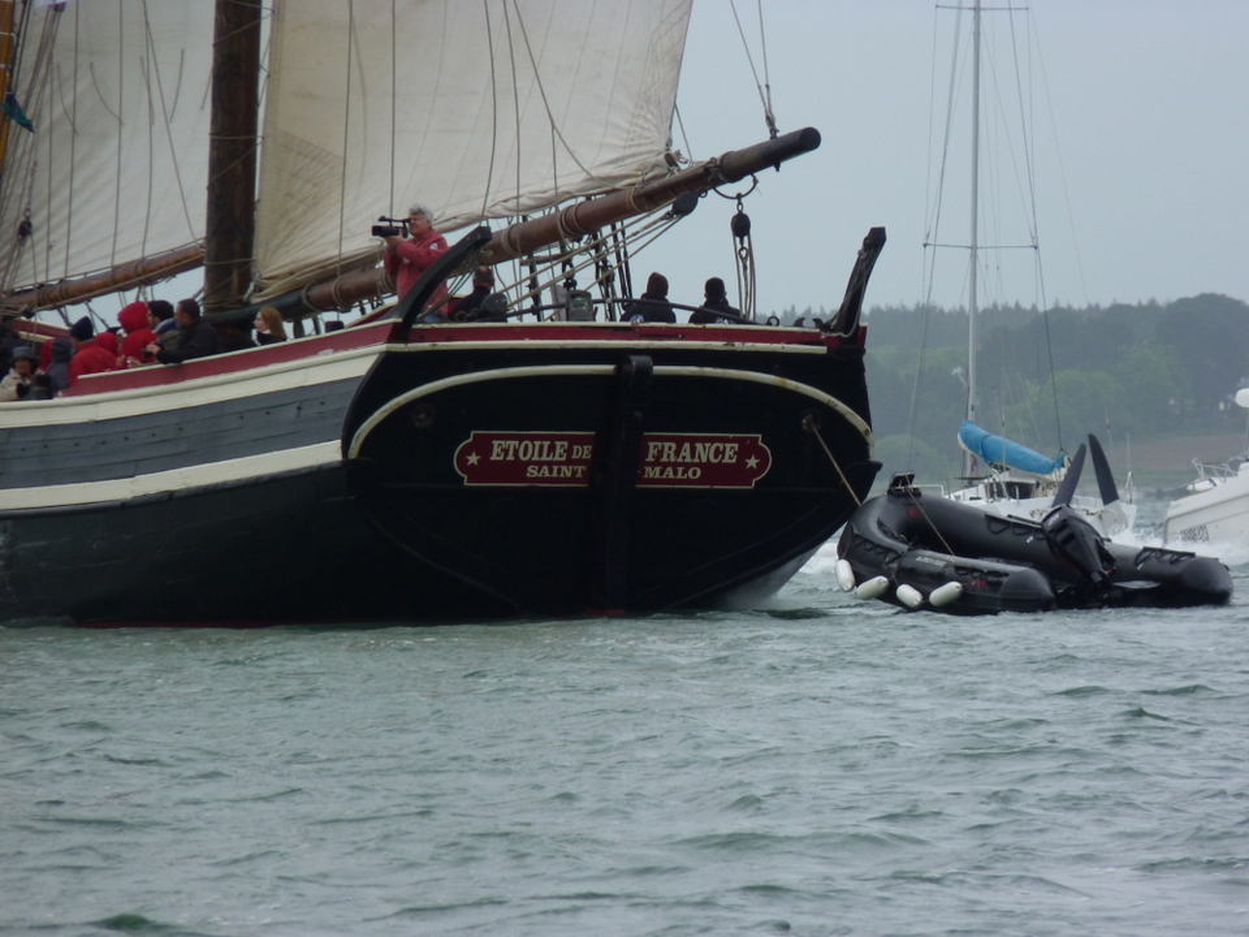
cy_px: 468
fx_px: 17536
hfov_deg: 4.1
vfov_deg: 3.1
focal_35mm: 486
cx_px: 624
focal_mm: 86.4
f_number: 5
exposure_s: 1/500
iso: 160
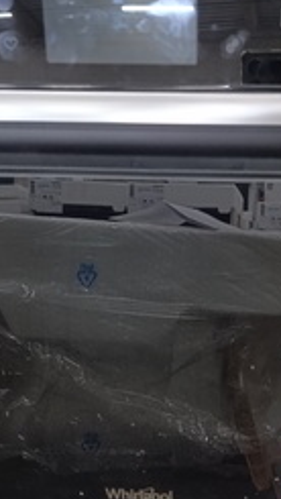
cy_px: 307
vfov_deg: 45.1
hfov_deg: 26.3
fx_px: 595
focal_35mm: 45
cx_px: 204
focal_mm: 6.14
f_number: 1.6
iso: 1000
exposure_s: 1/25
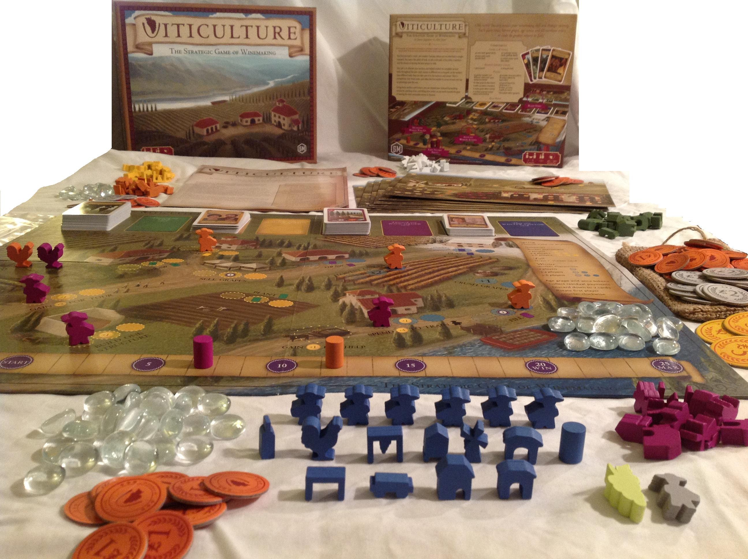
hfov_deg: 52.7
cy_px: 280
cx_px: 374
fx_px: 755
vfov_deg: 40.6
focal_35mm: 35
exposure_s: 1/15
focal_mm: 4.28
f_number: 2.4
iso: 160
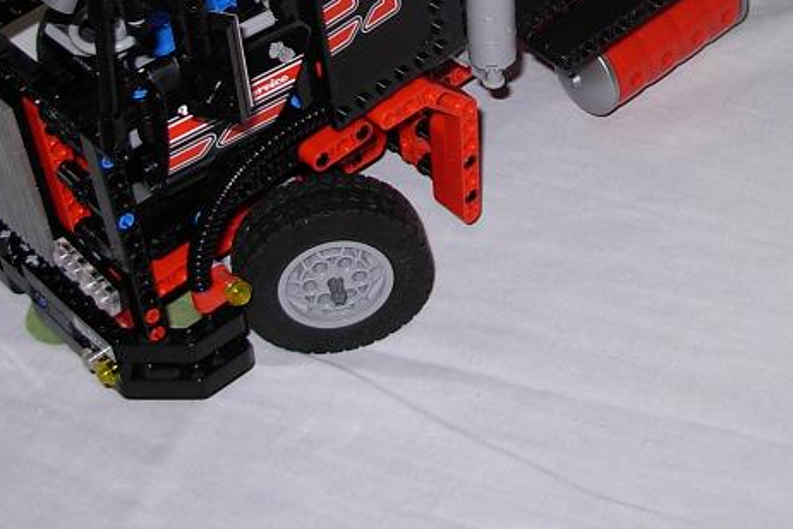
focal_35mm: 92
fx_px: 2026
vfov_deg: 14.2
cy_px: -162
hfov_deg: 22.0
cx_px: 544
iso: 79
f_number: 2.9
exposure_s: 1/22.6
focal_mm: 6.3
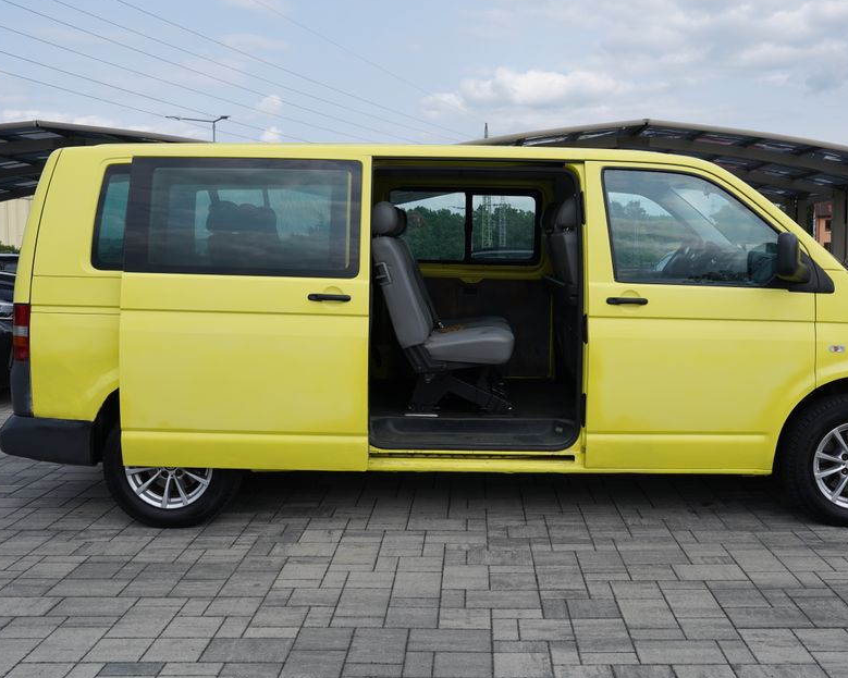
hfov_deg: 49.0
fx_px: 928
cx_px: 476
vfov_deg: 40.1
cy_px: 312
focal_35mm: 37
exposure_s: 1/250
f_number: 8
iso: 100
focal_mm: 30
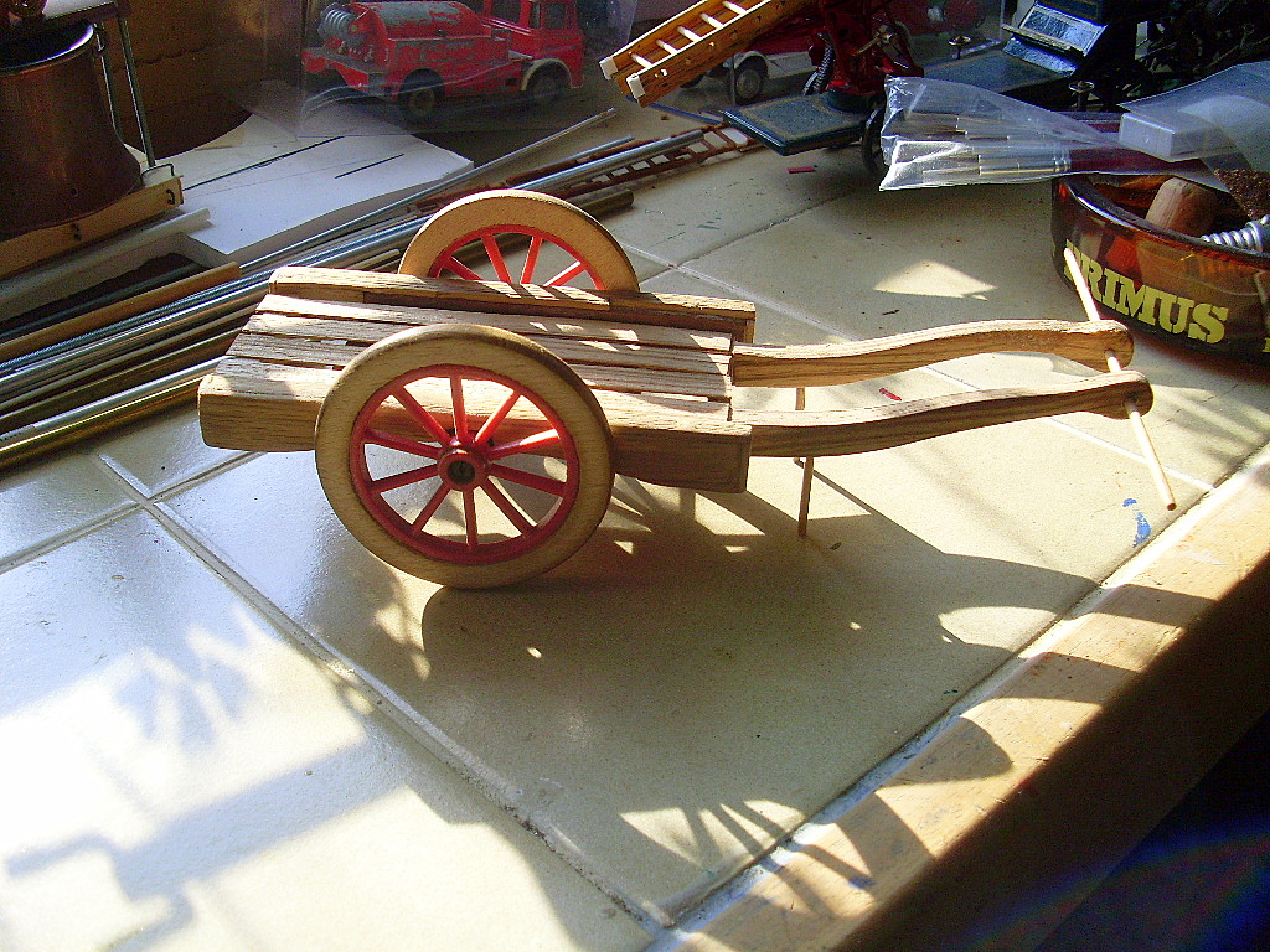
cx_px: 635
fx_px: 1394
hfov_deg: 49.0
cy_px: 476
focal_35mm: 38
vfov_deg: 37.7
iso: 80
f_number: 3
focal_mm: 6.3
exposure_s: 1/180
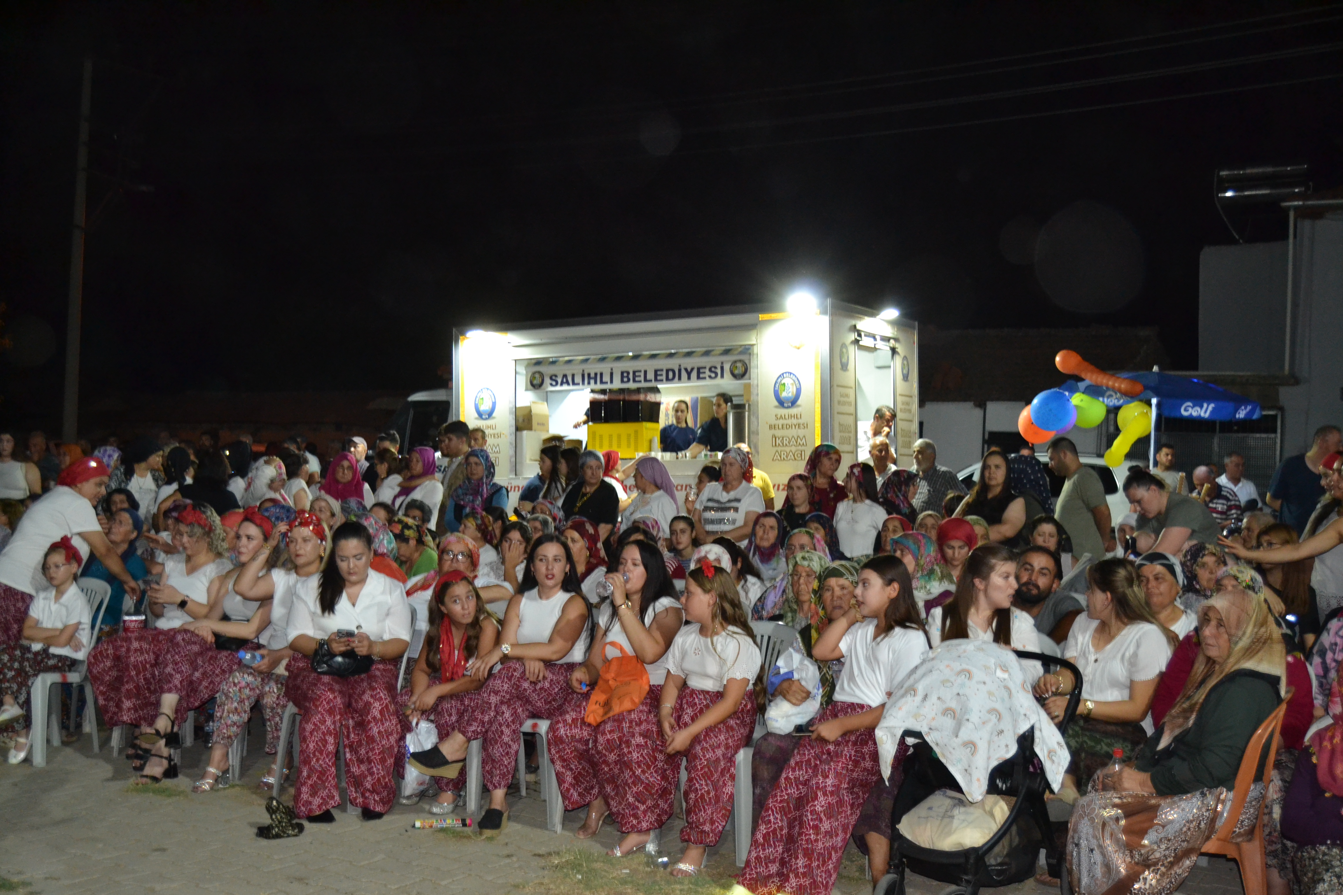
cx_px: 672
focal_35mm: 39
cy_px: 448
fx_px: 1455
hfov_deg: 49.6
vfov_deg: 34.2
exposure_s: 1/60
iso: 1800
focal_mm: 26
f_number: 4
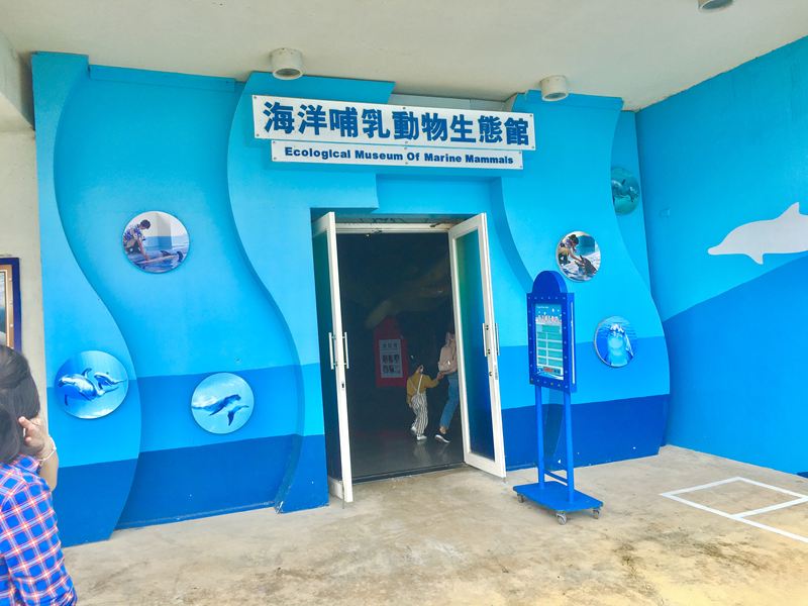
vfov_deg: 48.2
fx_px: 677
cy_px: 303
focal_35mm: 29
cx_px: 404
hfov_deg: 61.7
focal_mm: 4.15
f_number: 2.2
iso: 25
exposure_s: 1/527
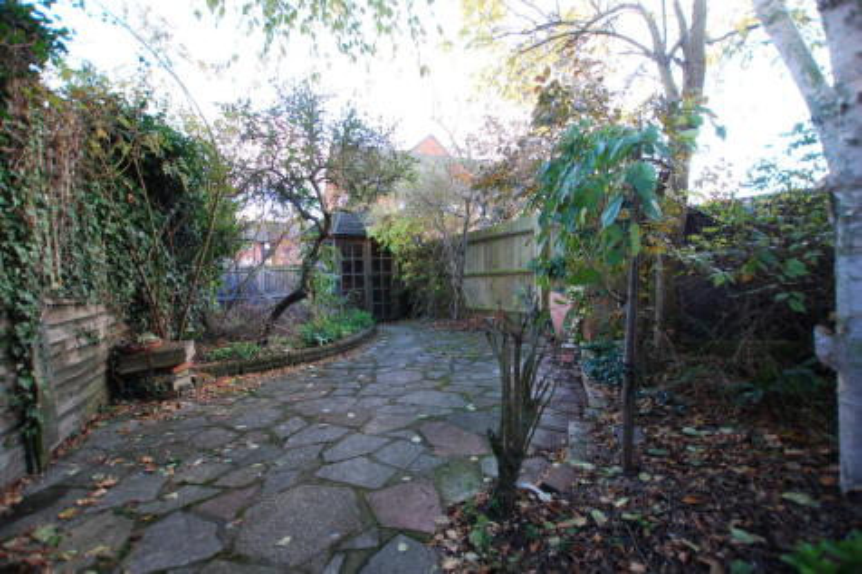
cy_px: 287
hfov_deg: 100.4
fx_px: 359
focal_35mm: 15
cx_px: 431
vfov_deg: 77.3
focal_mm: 10
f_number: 3.5
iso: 100
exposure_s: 1/40
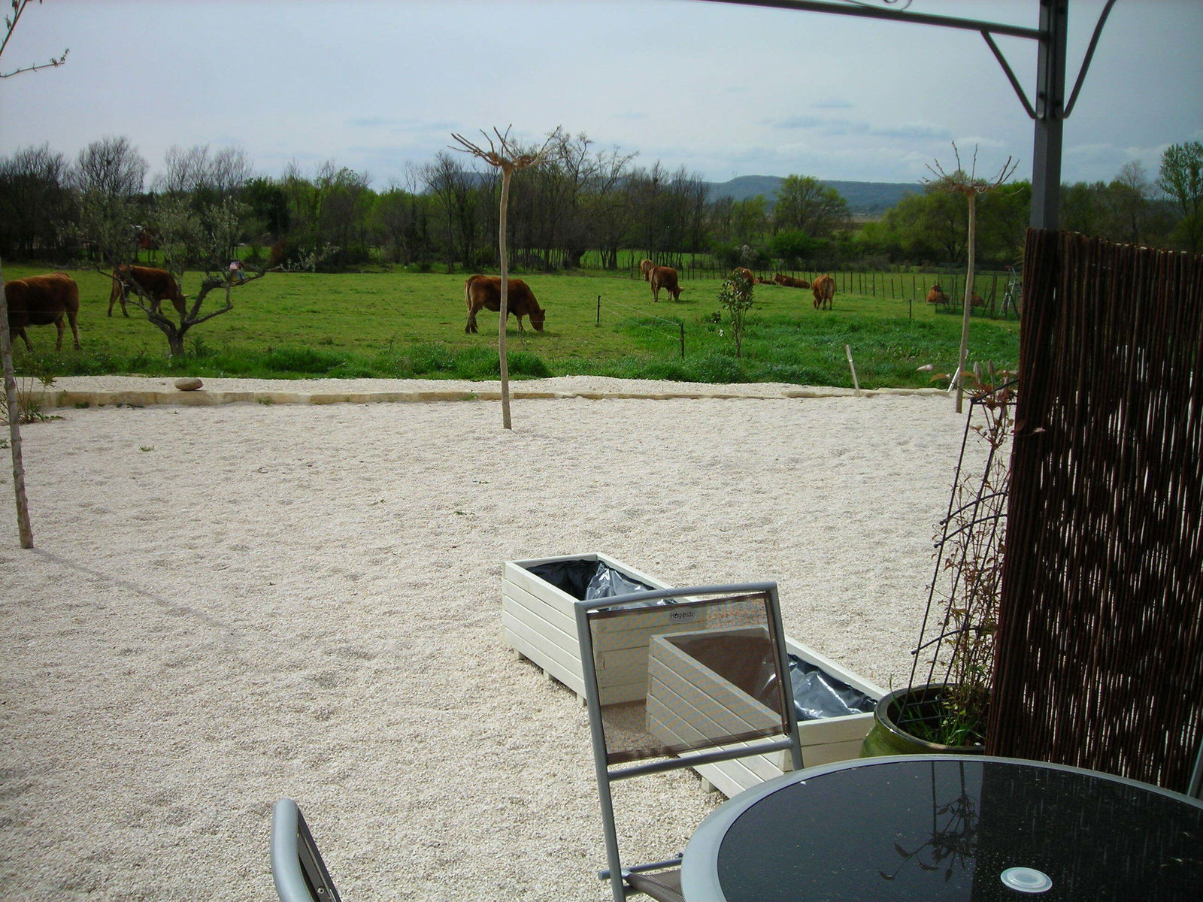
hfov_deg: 49.0
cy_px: 451
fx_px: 1321
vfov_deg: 37.7
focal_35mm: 38
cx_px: 602
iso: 50
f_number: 3.2
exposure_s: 1/842
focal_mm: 6.3
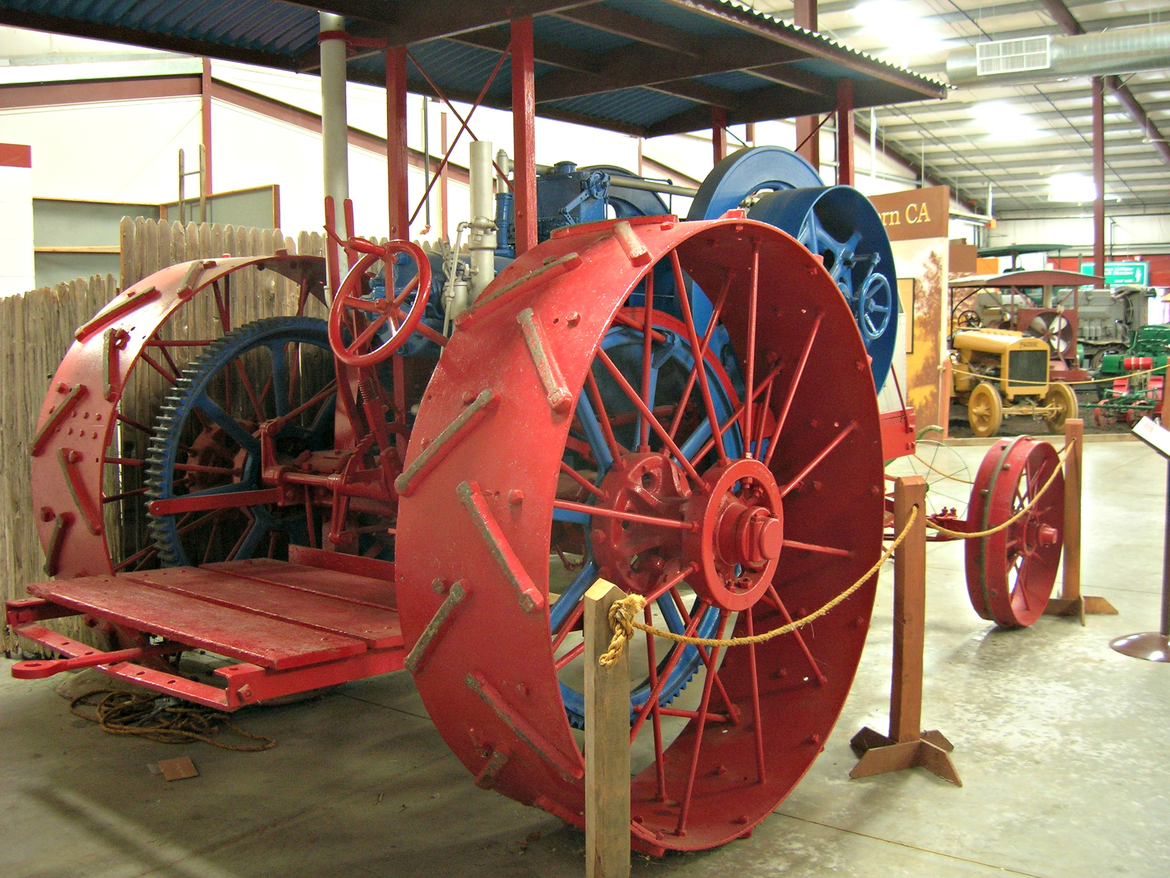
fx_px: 1149
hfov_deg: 54.0
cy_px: 439
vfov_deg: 41.8
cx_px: 585
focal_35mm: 34
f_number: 2.9
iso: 100
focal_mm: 5.7
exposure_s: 1/1.5
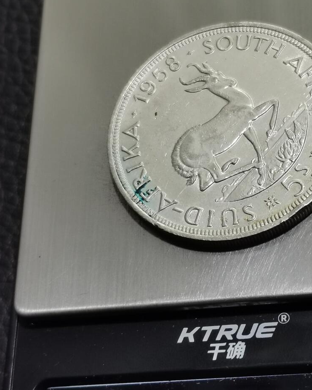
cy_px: 186
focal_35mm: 91
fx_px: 1051
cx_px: 248
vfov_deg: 21.0
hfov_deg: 16.8
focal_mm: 5.58
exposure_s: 1/120
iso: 64
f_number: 1.8
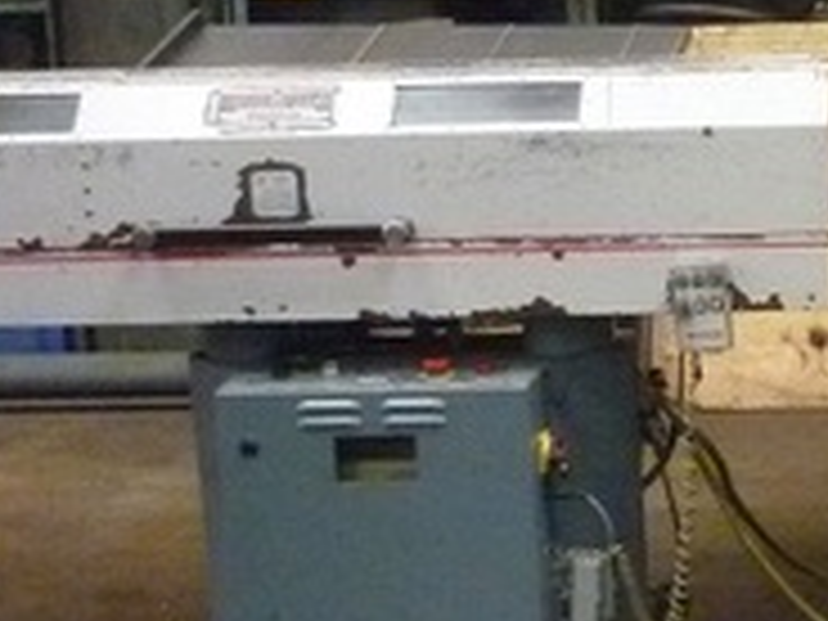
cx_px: 1089
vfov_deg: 12.9
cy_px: 378
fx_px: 2751
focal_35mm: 115
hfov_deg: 16.2
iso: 800
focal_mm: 5.5
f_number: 2.8
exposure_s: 1/30
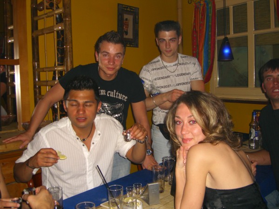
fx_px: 306
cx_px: 140
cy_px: 104
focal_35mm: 38
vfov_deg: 37.7
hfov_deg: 49.0
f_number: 2.8
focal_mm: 7.9
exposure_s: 1/60
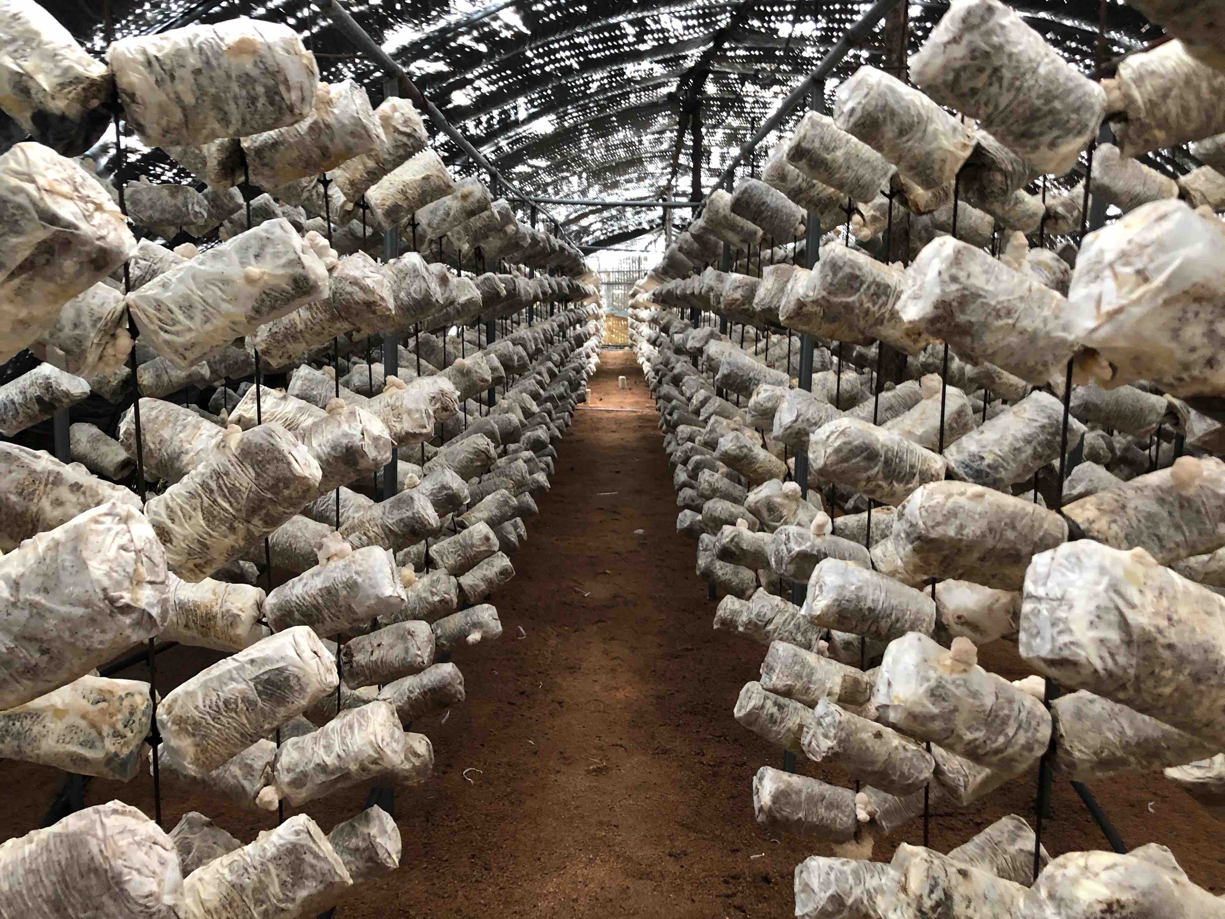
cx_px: 612
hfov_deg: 63.4
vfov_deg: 49.7
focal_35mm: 28
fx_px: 991
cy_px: 460
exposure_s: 1/15
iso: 64
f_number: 1.8
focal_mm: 4
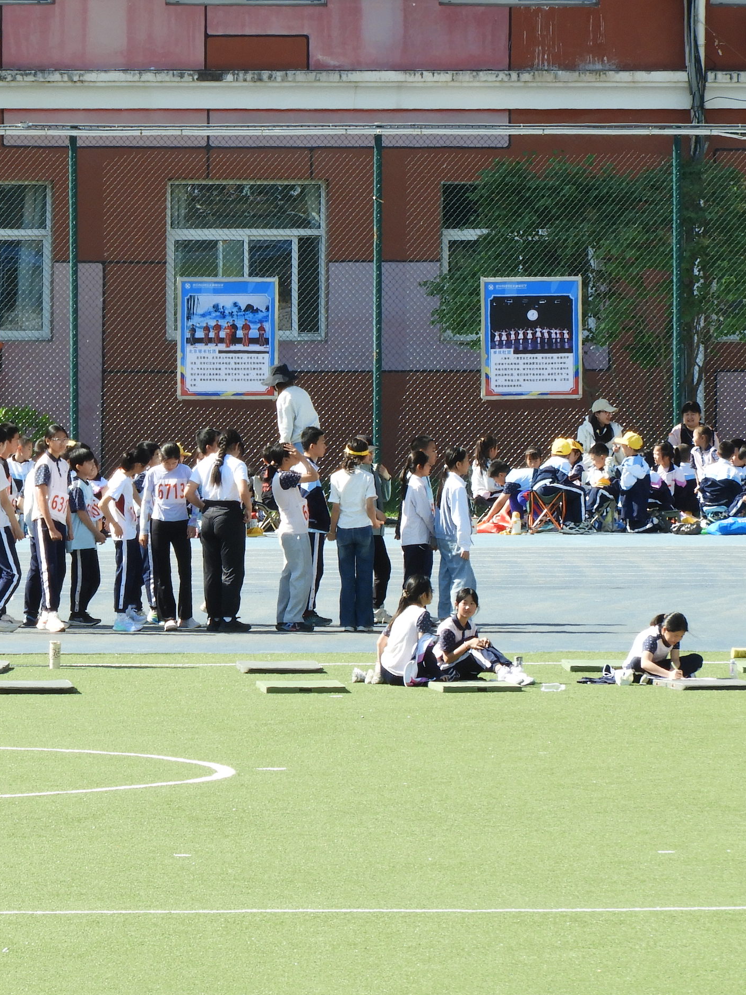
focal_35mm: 575
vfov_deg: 3.4
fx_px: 16520
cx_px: 55
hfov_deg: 2.6
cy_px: 395
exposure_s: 1/200
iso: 100
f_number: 5.5
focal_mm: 59.1
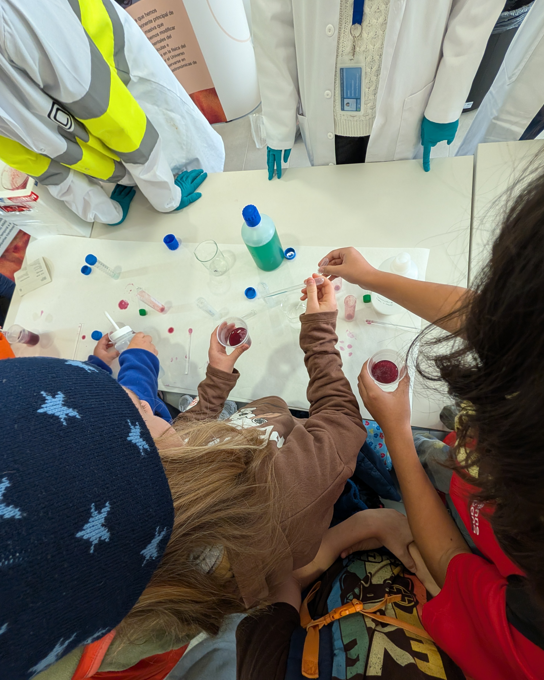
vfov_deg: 104.5
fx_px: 262
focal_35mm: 13
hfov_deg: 92.2
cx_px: 276
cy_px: 375
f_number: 1.7
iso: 208
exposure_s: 1/145
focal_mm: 2.02
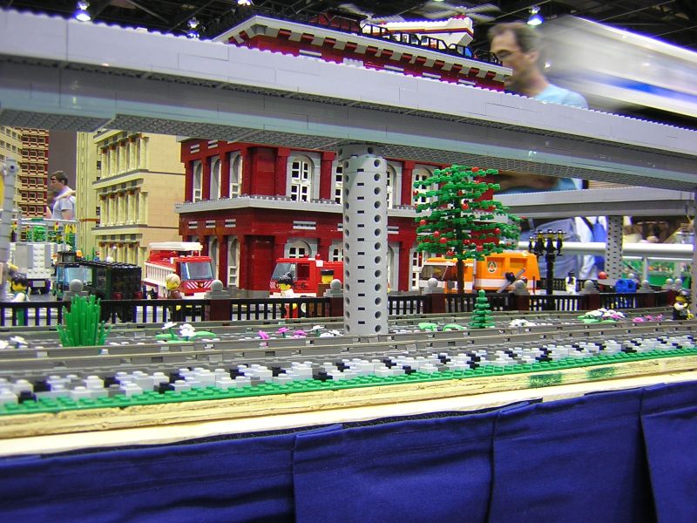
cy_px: 262
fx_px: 725
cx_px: 348
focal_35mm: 36
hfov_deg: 51.4
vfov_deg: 39.7
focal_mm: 4.7
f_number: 2.6
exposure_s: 1/3.6
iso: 113
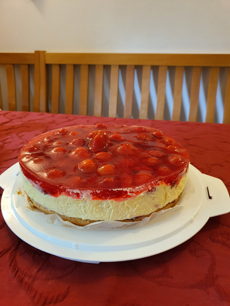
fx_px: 230
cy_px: 153
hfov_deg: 53.1
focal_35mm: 26
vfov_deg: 67.3
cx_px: 115
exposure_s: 1/50
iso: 400
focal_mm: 4.3
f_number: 1.5
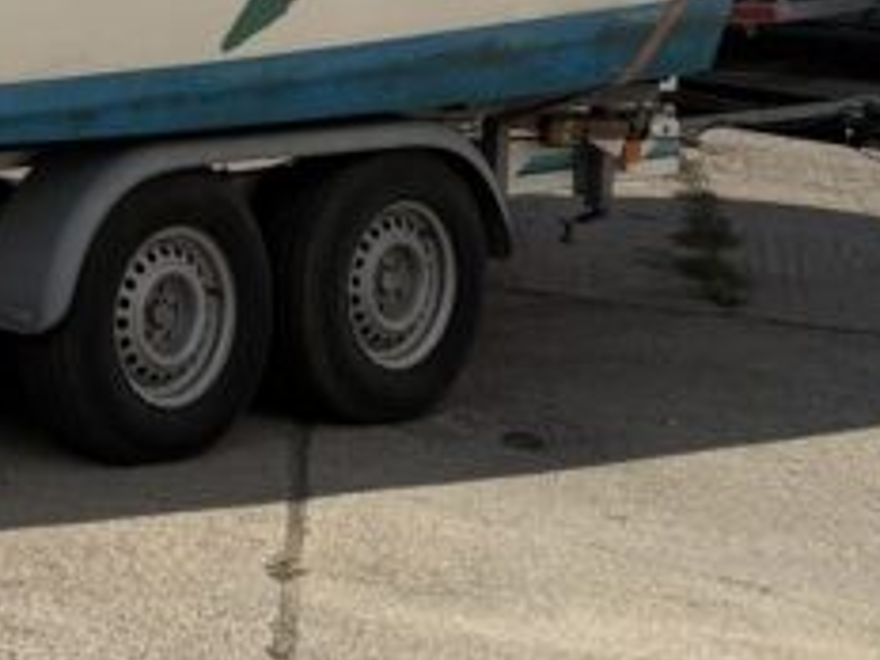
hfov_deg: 15.1
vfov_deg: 12.0
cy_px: -486
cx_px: -649
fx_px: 2924
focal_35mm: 115
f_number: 1.6
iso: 50
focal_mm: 5.96
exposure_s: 1/6993
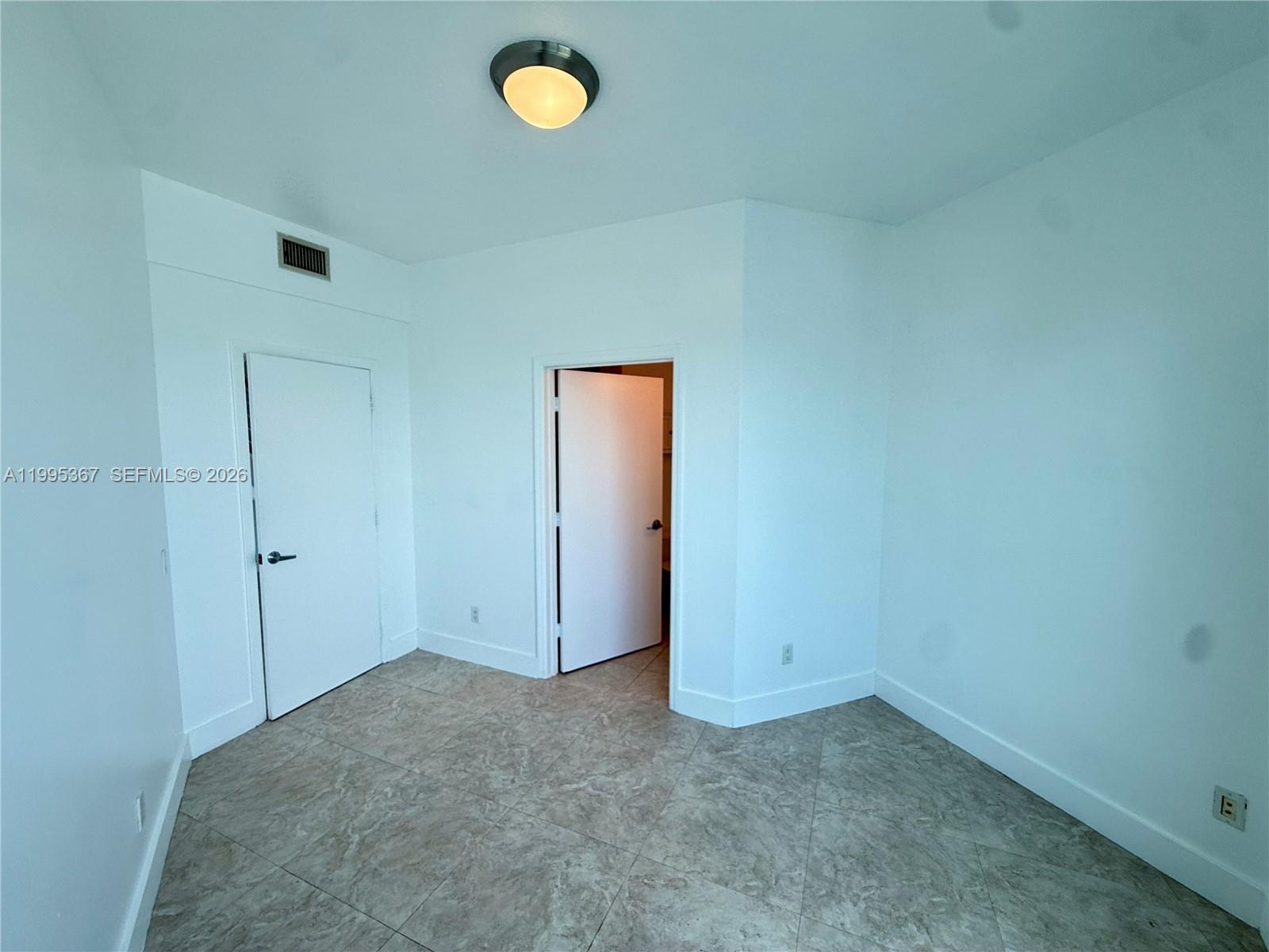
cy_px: 476
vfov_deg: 85.7
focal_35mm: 14
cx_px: 634
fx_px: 513
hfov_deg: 102.1
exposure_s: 1/120
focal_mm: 2.22
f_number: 2.2
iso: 64
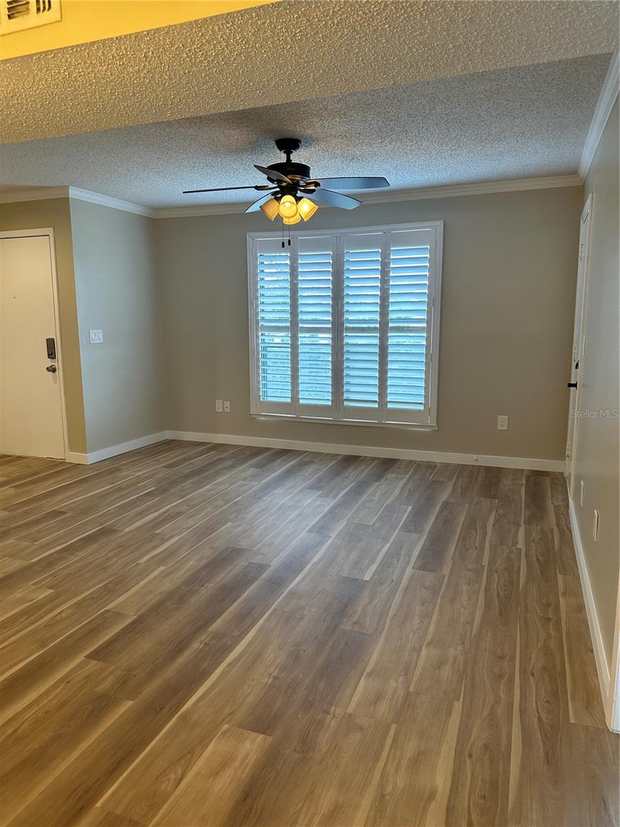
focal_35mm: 24
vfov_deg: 71.6
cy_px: 414
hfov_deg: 56.8
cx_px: 310
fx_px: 573
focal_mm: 6.86
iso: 160
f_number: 1.78
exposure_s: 1/120
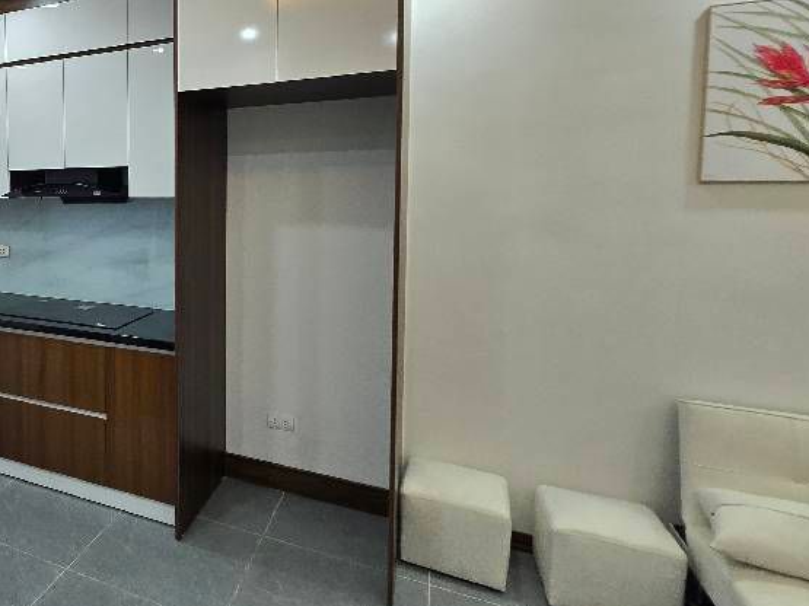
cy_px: 232
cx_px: 92
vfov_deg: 56.2
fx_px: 561
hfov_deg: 61.3
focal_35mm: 24
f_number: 2.2
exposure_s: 1/50
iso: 100
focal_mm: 1.7
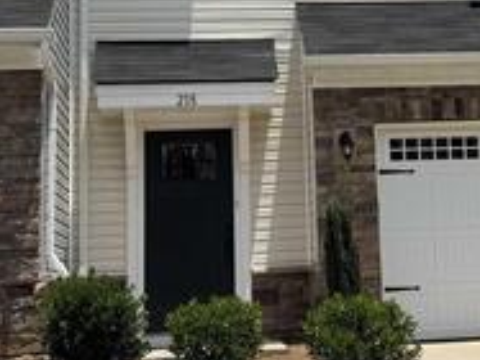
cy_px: 57
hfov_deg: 23.5
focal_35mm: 82
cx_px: 385
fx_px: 1136
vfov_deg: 17.8
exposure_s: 1/6173
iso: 80
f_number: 1.78
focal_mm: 6.76
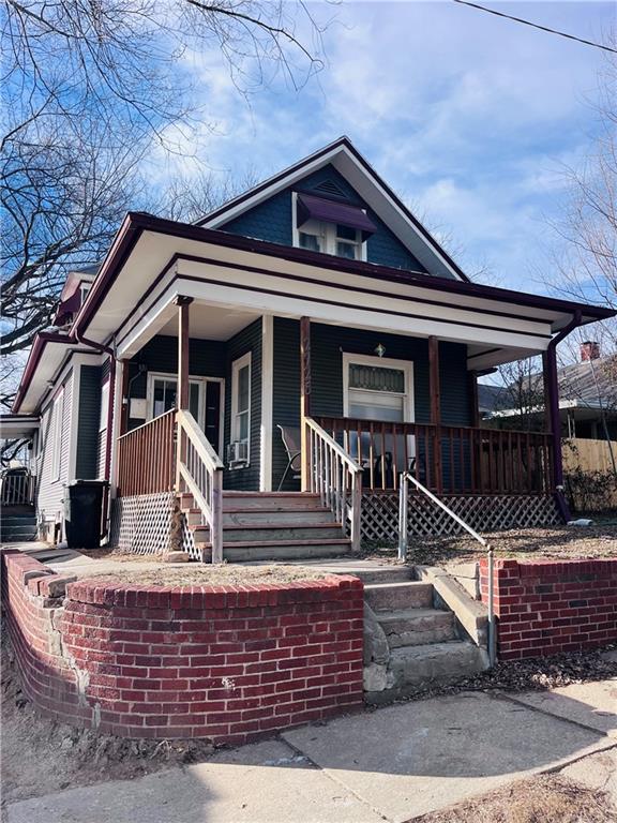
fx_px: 618
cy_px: 412
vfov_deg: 67.3
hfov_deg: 53.1
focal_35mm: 26
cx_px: 308
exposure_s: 1/2358
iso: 50
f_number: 1.6
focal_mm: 5.1
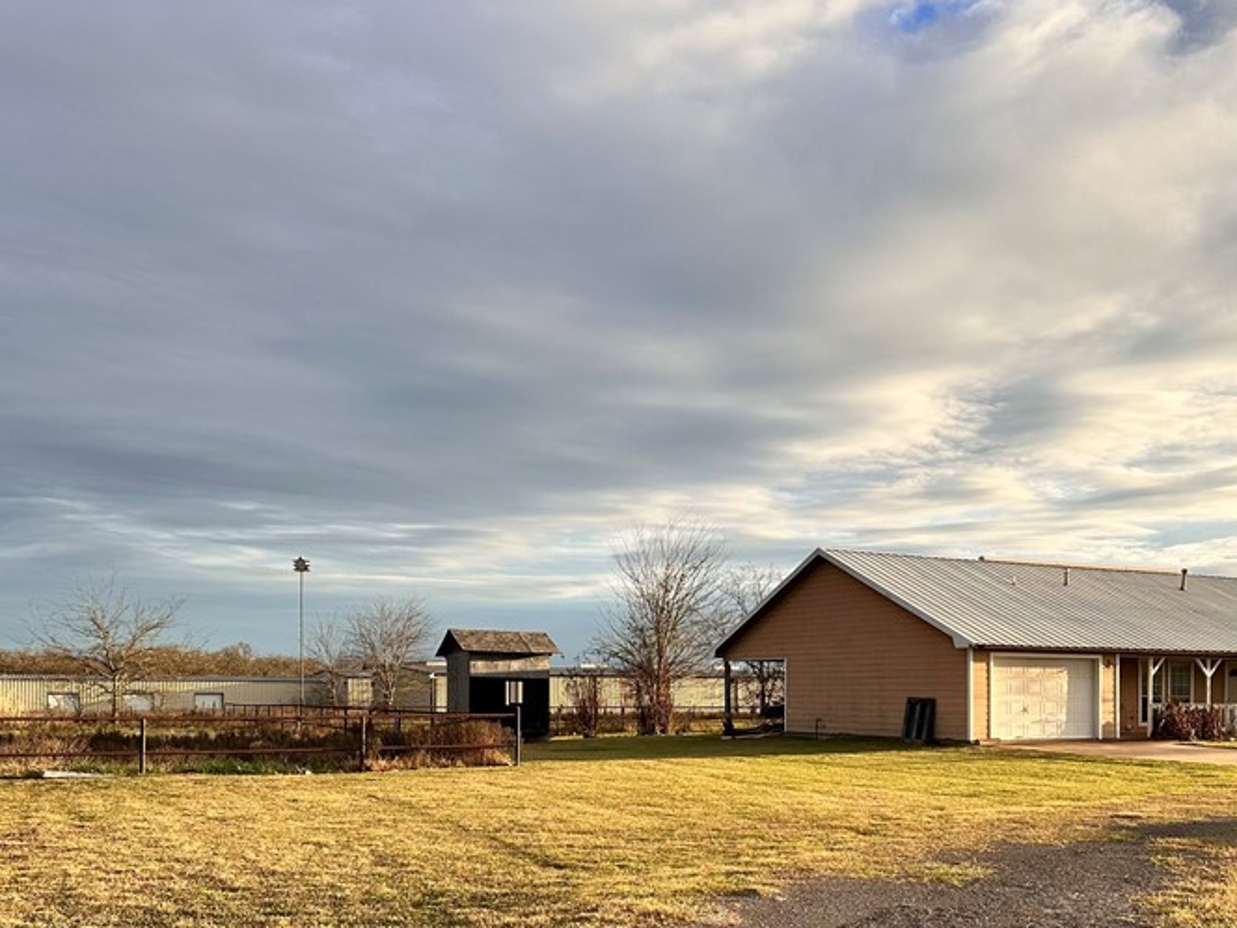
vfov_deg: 37.8
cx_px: 803
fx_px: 1322
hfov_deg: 49.4
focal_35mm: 37
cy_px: 680
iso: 80
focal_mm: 6.86
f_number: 1.78
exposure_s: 1/2469
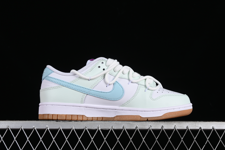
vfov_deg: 18.2
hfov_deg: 27.0
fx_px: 469
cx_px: 112
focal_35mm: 75
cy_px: 75
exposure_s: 1/80
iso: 160
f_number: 8
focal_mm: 50
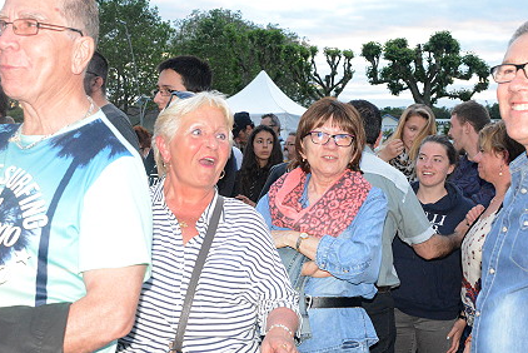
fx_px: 851
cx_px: 299
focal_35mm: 58
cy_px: 188
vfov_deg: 23.4
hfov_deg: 34.4
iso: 6400
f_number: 8
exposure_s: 1/250
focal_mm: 35
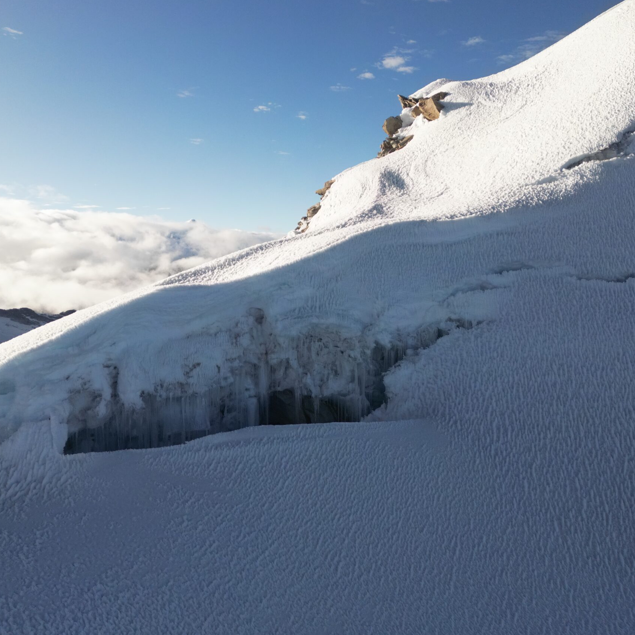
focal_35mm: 32
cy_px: 321
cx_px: 324
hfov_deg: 51.1
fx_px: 664
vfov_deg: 51.1
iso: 200
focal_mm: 6.72
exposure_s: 1/350
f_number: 1.7
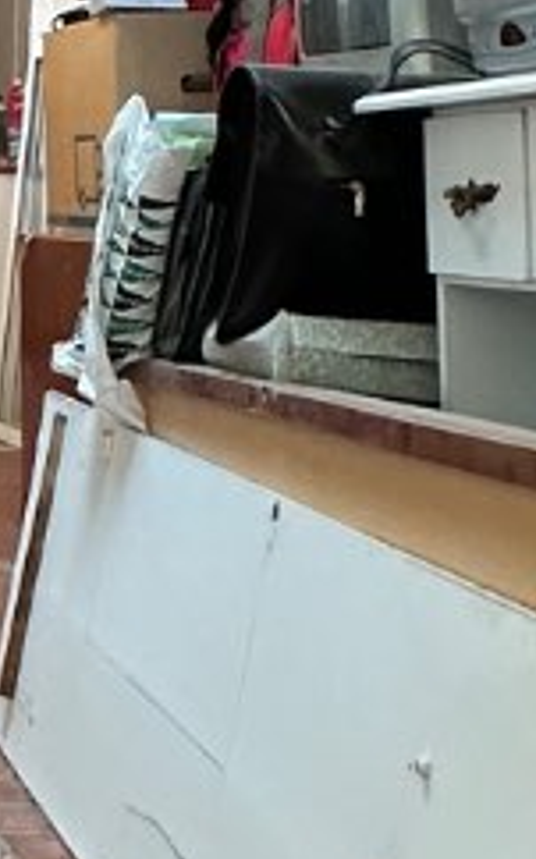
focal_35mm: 92
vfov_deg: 22.4
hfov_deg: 13.4
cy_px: 213
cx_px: -247
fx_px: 2153
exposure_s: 1/50
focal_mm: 2.22
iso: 320
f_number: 2.2
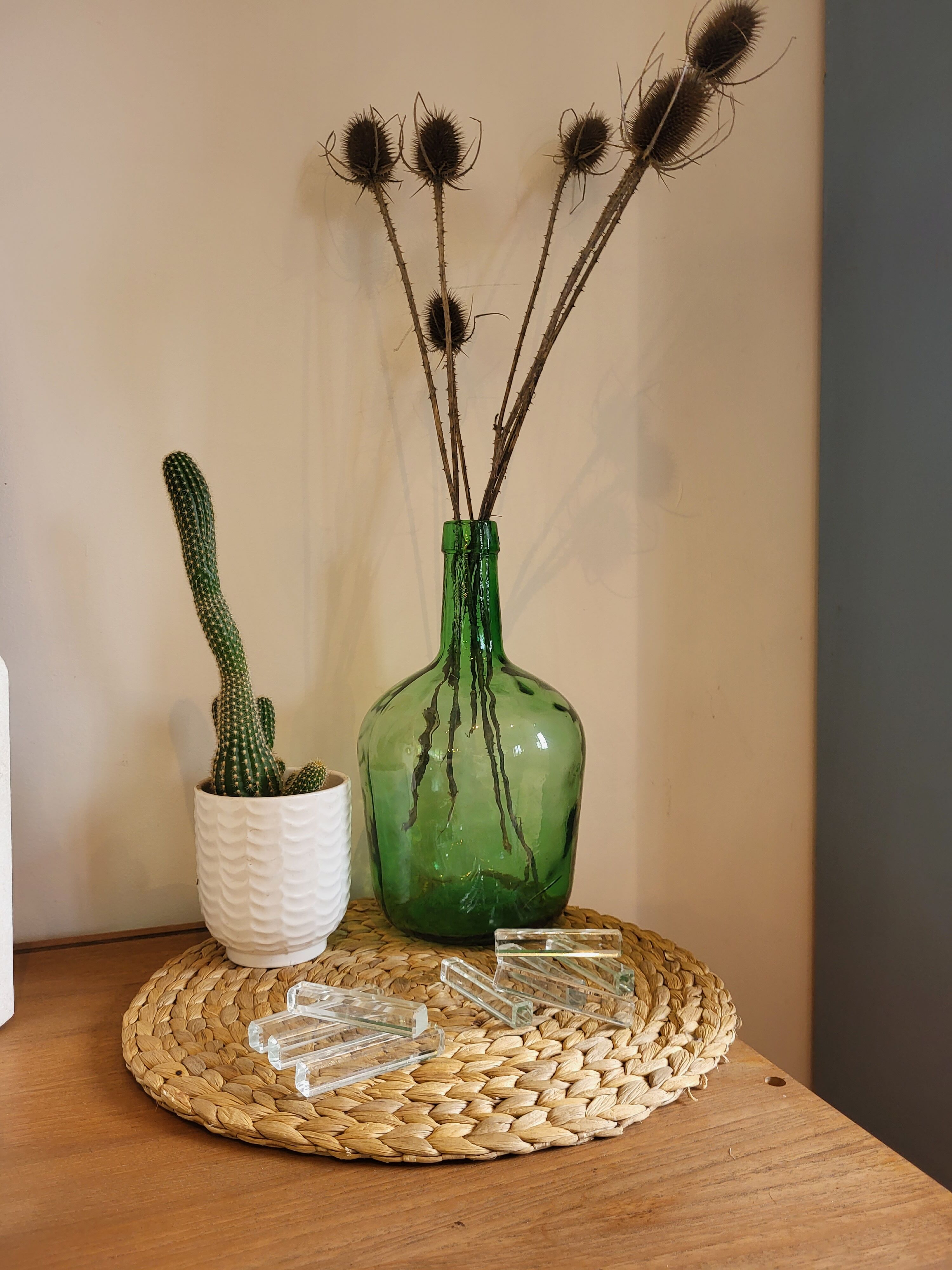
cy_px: 635
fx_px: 953
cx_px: 476
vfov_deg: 67.3
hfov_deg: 53.1
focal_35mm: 26
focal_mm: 5.4
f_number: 1.8
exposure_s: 1/50
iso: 200
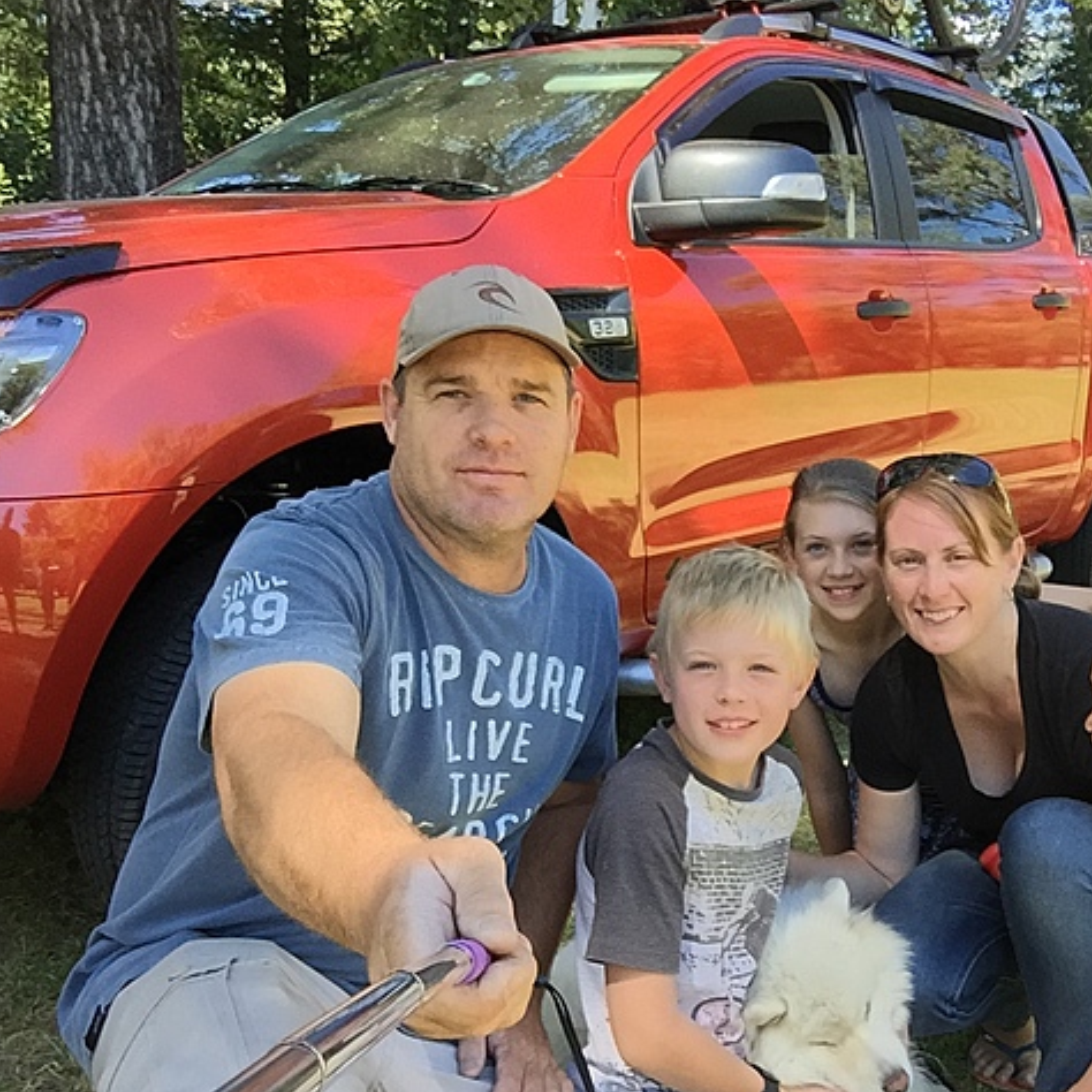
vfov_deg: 44.9
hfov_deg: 44.5
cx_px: 700
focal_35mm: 37
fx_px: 1321
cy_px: 546
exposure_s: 1/120
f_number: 2.2
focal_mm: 2.65
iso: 32
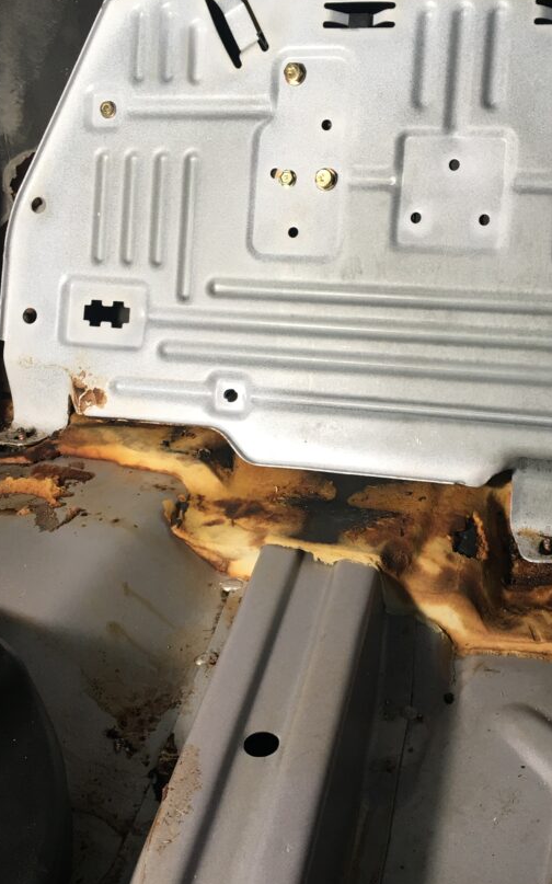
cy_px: 493
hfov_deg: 32.4
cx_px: 378
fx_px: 939
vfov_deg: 50.3
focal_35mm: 39
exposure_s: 1/15
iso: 25
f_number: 2.2
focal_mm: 4.15
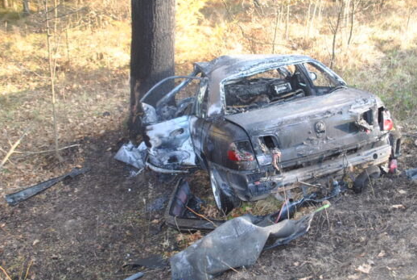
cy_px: 111
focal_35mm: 40
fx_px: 464
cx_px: 226
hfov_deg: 48.3
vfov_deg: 33.4
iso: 200
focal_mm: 18
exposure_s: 1/100
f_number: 3.5
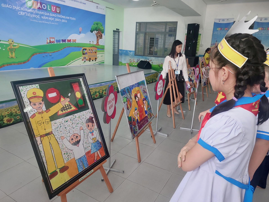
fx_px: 187
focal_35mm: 24
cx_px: 134
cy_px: 103
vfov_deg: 56.8
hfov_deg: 71.6
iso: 64
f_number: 1.8
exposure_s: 1/50
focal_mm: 5.06
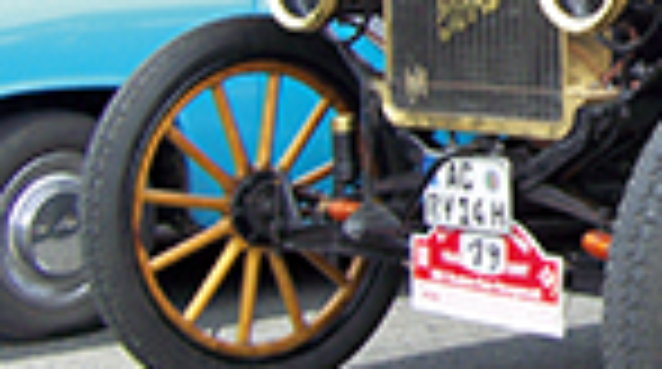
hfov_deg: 17.9
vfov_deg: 10.6
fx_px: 1980
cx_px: 838
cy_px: -9
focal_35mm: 113
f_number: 2.8
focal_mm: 6.3
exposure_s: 1/80
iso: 64
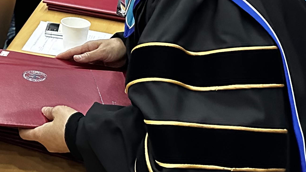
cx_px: -40
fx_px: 657
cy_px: -91
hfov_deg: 24.3
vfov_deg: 13.9
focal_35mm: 81
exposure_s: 1/60
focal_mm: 6.86
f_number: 1.78
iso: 800
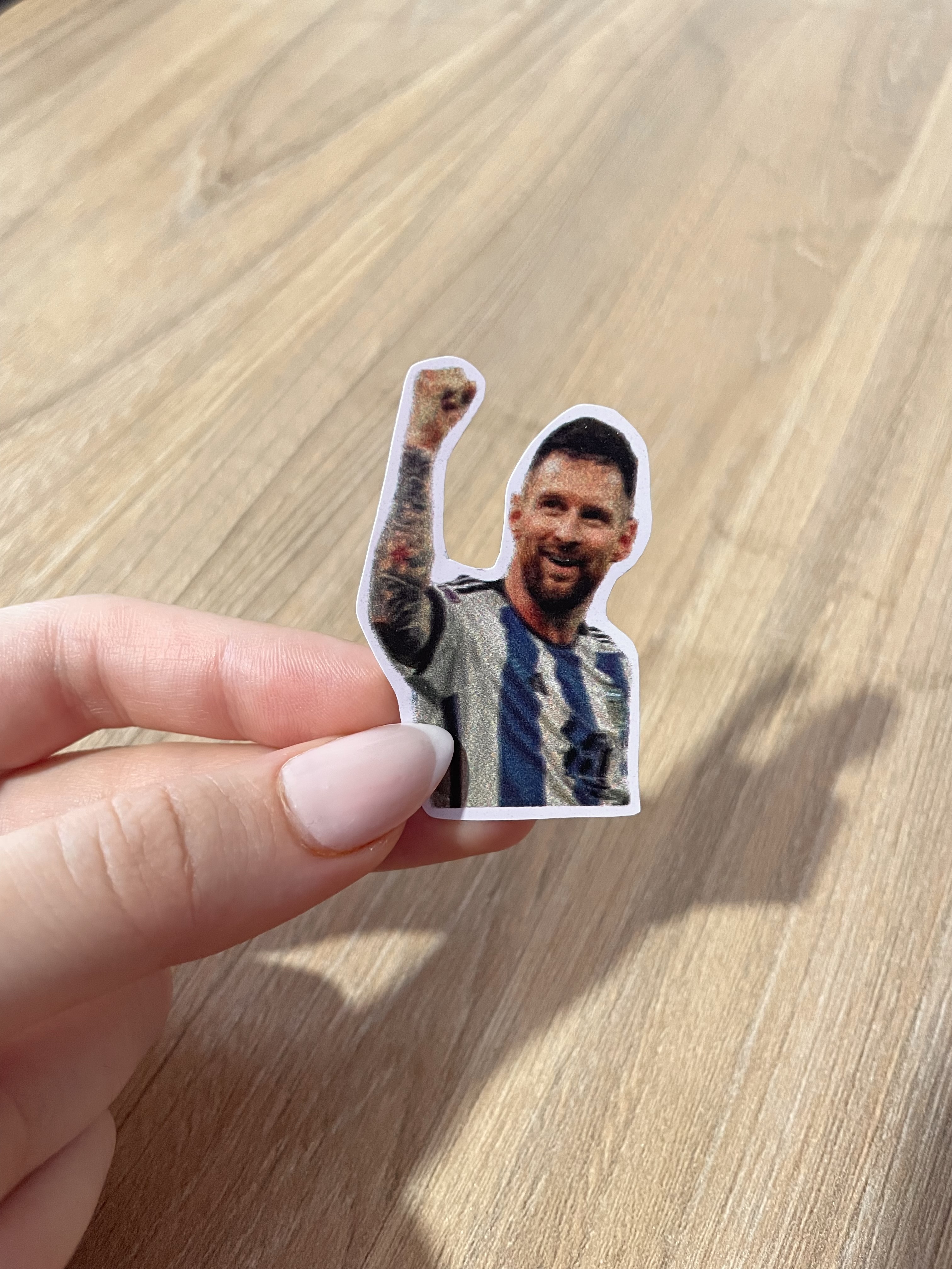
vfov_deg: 67.3
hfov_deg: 53.1
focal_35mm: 26
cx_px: 476
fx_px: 953
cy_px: 634
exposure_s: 1/60
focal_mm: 4.2
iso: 400
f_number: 1.6
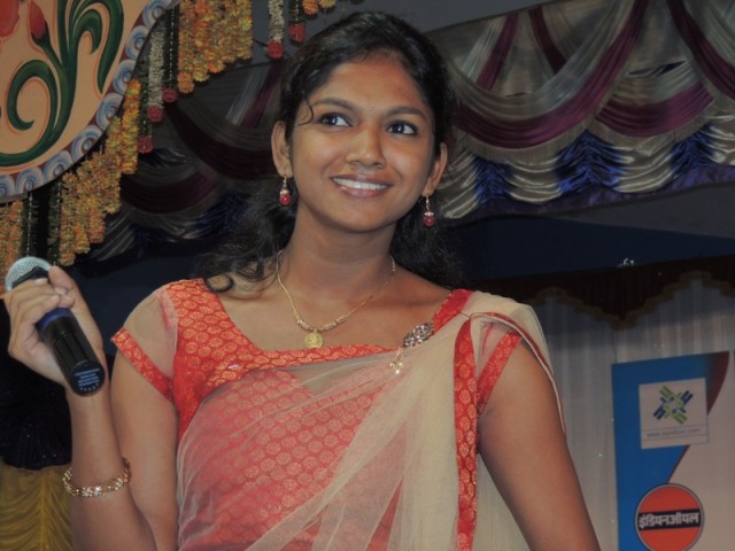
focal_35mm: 100
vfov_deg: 14.8
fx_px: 2123
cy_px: 276
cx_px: 368
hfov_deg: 19.6
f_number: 4.1
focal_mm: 17.8
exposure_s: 1/60
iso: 200
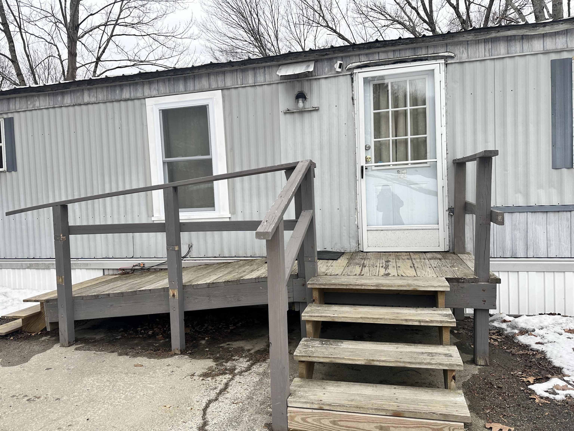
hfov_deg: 71.6
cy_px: 216
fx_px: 398
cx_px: 287
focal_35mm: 24
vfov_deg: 56.8
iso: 80
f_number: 1.78
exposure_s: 1/773
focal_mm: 6.86
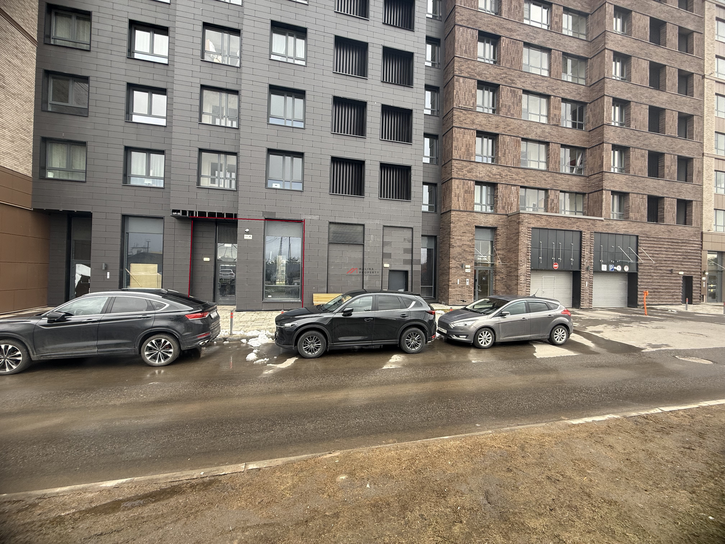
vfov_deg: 85.7
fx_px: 293
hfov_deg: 102.1
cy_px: 272
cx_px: 362
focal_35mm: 14
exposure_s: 1/189
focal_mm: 2.22
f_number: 2.2
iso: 50
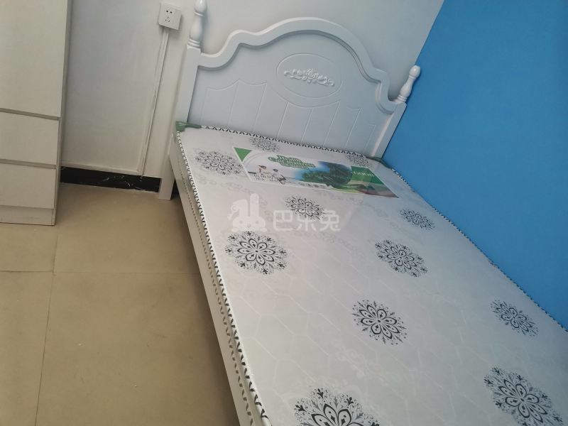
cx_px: 284
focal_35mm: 26
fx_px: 427
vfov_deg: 53.1
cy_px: 213
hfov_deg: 67.3
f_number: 1.8
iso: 320
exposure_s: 1/50
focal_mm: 4.75
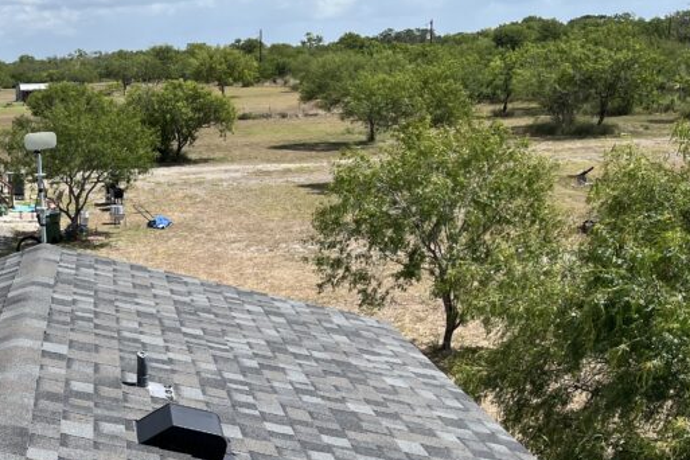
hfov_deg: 34.2
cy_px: 414
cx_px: 34
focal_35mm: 54
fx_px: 1035
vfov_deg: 24.3
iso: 50
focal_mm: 5.1
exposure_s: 1/3135
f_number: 1.6
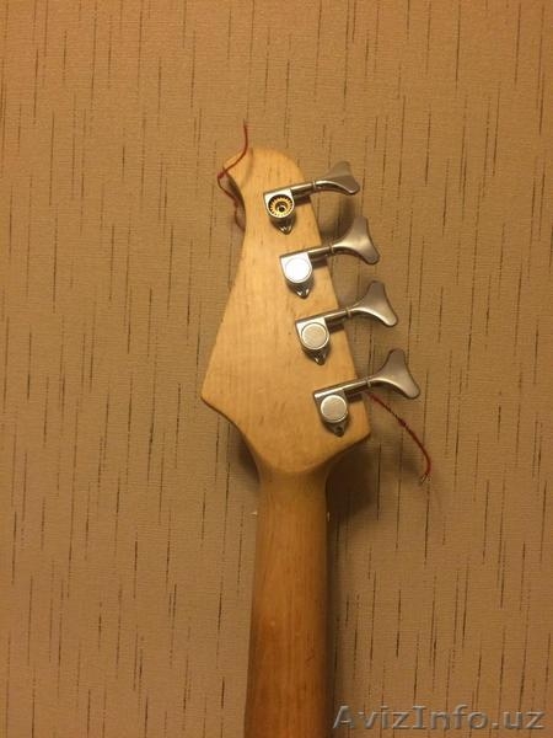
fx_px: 618
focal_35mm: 29
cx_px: 276
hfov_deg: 48.2
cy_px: 369
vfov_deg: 61.7
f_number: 2.2
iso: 250
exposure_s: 1/33
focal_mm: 4.15
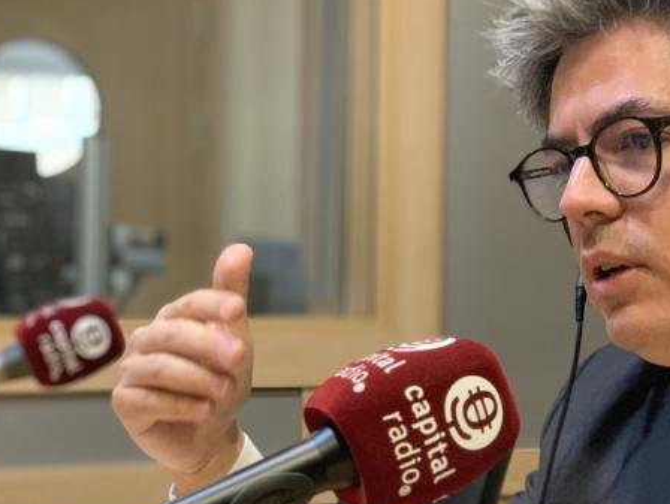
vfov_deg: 17.0
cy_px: 319
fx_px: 1686
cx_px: 446
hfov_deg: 22.4
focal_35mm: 87
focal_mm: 6
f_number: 2.4
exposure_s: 1/50
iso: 320
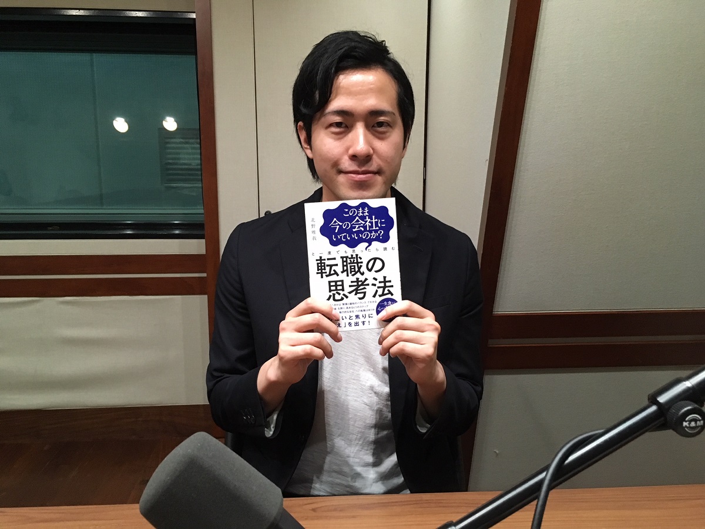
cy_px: 264
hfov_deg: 61.7
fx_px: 591
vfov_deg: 48.2
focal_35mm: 29
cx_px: 352
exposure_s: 1/20
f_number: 2.2
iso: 200
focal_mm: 4.15
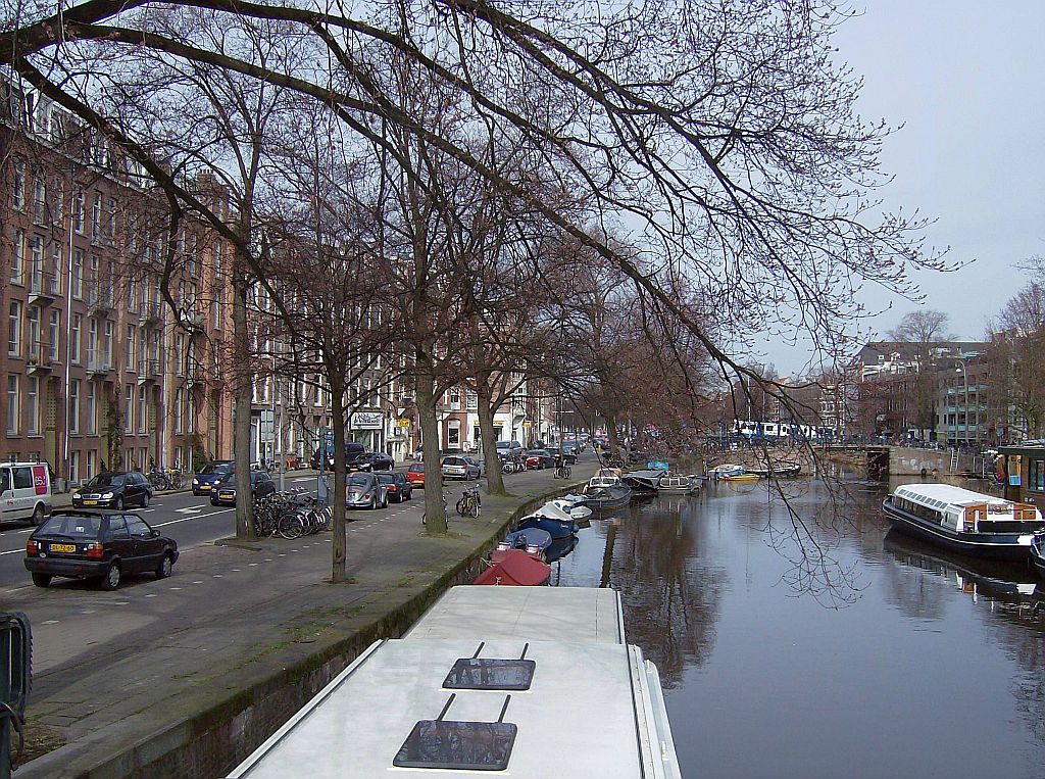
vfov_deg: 37.6
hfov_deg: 49.1
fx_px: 1144
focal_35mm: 38
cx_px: 522
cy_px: 390
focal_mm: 6.4
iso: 100
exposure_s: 1/746
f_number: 4.8
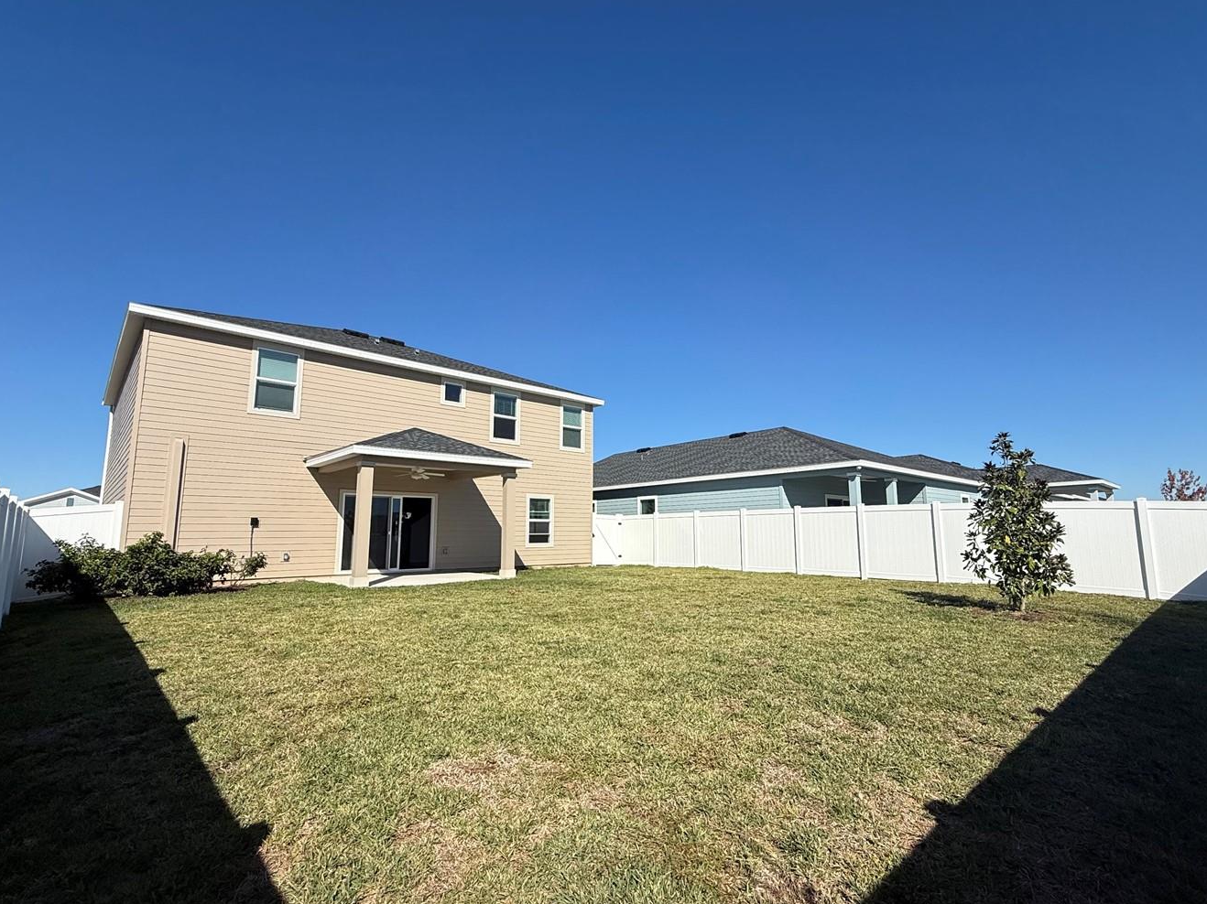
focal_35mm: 17
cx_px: 640
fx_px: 593
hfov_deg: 90.9
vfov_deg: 74.7
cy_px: 454
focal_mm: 2.22
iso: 50
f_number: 2.2
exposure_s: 1/4425
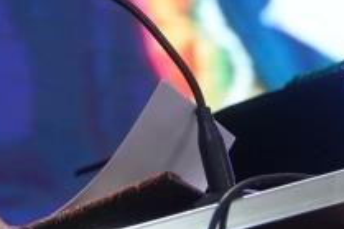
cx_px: -15
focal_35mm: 544
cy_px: -83
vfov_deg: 2.5
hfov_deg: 3.8
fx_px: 5194
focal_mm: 74
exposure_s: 1/160
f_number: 4
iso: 1000
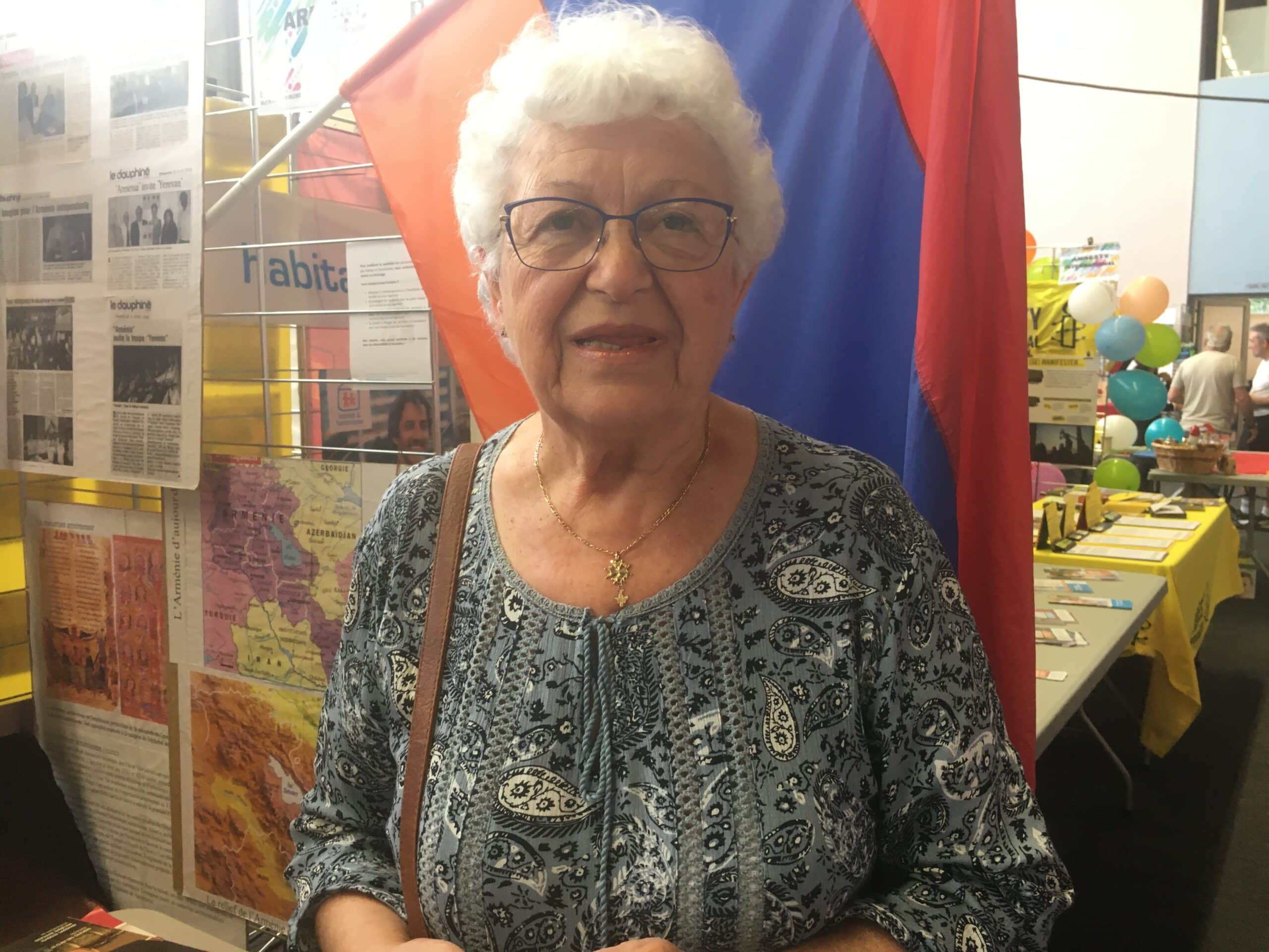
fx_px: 1063
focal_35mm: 29
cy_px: 476
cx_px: 634
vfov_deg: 48.2
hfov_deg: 61.7
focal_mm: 4.15
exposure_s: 1/30
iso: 80
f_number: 2.2
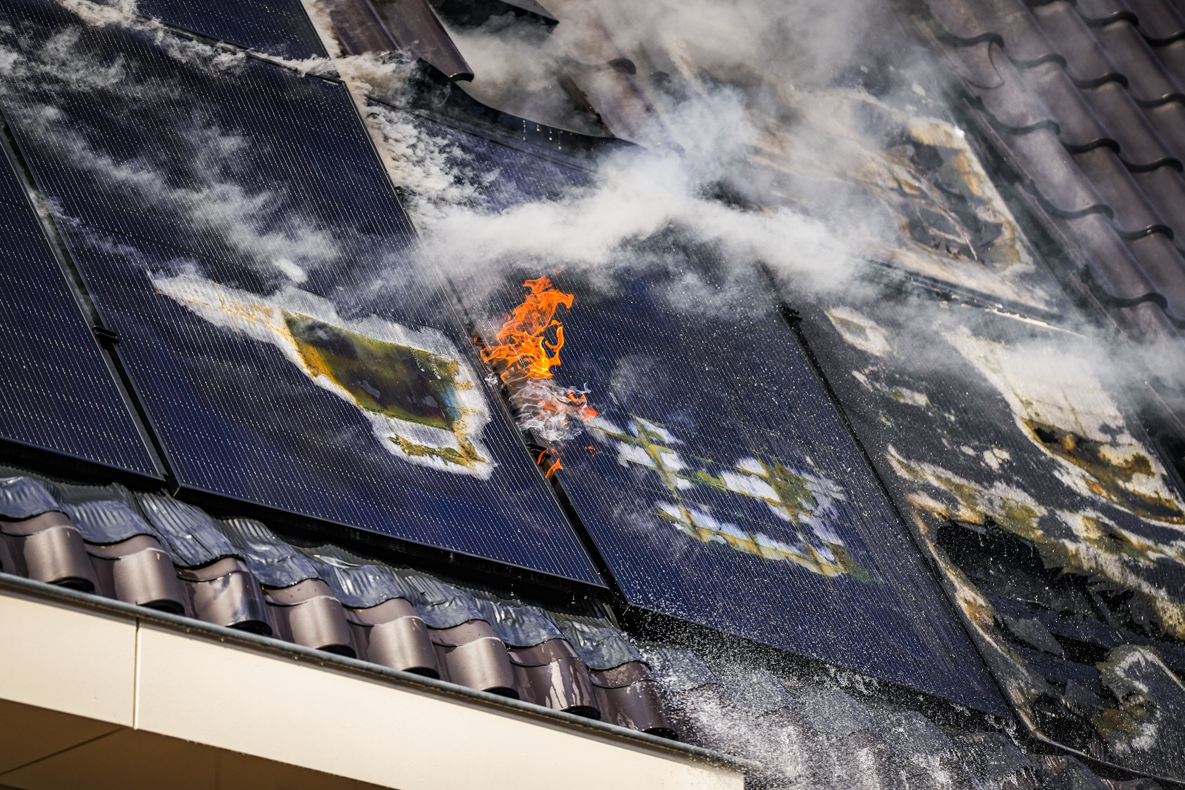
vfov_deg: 6.9
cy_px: 395
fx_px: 6583
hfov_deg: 10.3
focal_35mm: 200
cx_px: 592
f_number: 3.2
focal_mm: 200
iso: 200
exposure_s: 1/5000
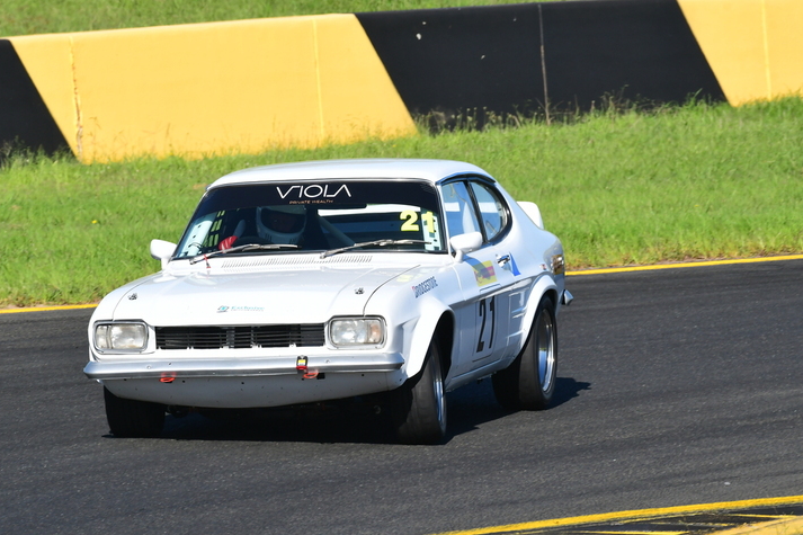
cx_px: 362
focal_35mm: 606
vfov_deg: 2.3
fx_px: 13513
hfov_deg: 3.4
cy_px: 244
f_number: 11
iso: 500
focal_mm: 360
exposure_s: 1/640
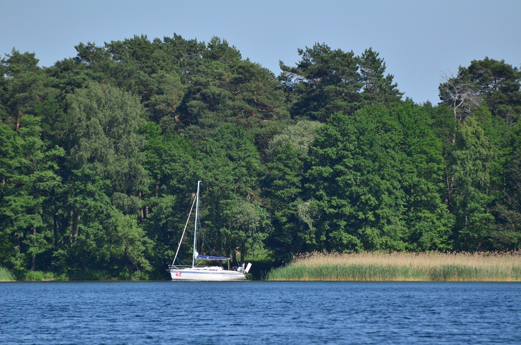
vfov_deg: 3.3
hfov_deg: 4.9
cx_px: 260
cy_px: 172
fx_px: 6065
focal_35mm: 420
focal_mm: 280
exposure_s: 1/8000
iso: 1400
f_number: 5.6
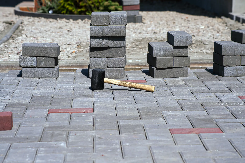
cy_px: 82
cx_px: 122
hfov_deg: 16.9
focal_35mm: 121
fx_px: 823
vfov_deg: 11.3
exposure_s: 1/500
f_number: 10
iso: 200
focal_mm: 116
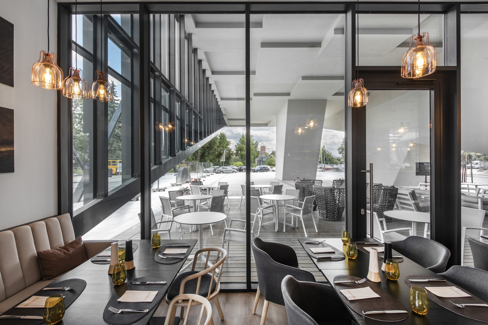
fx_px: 217
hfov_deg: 96.7
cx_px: 244
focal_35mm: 16
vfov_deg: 73.7
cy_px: 162
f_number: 11
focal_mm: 16
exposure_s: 1/1.25
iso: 50
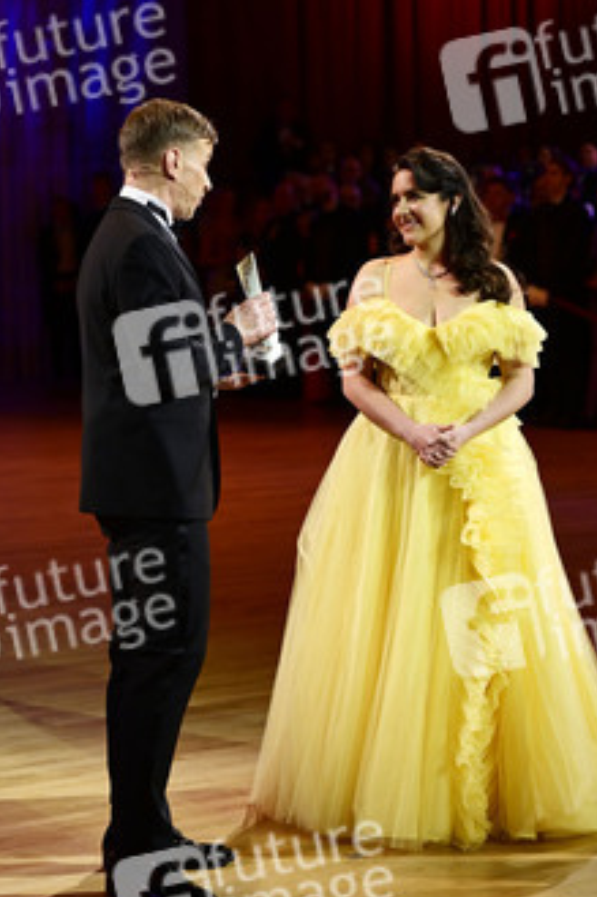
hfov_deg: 16.1
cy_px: 477
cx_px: 333
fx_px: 2116
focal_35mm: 85
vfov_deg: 23.9
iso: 2200
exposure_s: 1/250
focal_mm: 70
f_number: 3.2
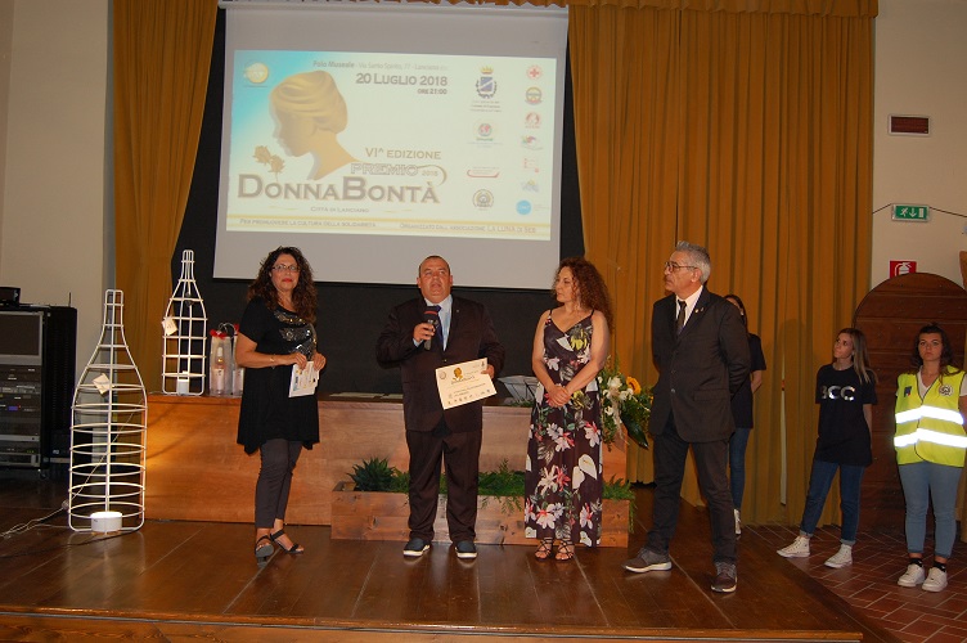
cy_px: 322
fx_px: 886
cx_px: 484
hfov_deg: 57.3
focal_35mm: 33
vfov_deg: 39.9
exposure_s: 1/60
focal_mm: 22
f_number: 3.8
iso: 400
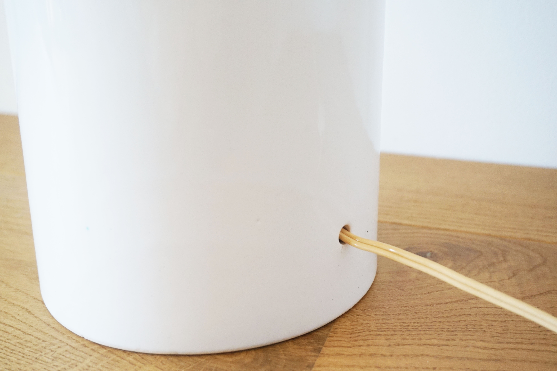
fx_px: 696
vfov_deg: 29.8
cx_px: 278
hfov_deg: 43.6
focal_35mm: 45
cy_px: 186
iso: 500
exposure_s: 1/60
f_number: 5
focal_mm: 30
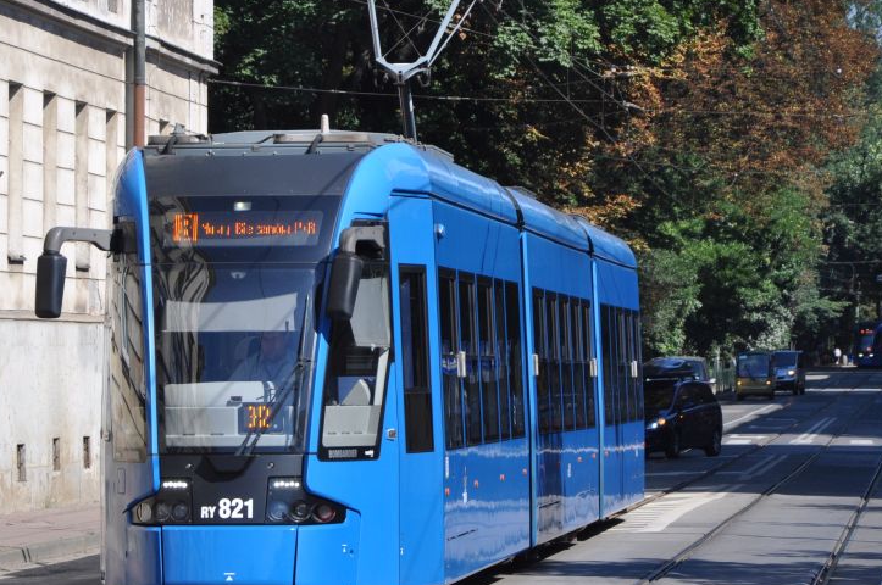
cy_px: 312
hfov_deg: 9.4
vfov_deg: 6.3
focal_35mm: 218
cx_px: 332
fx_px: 5334
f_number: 5.6
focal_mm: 98
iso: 400
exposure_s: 1/1250
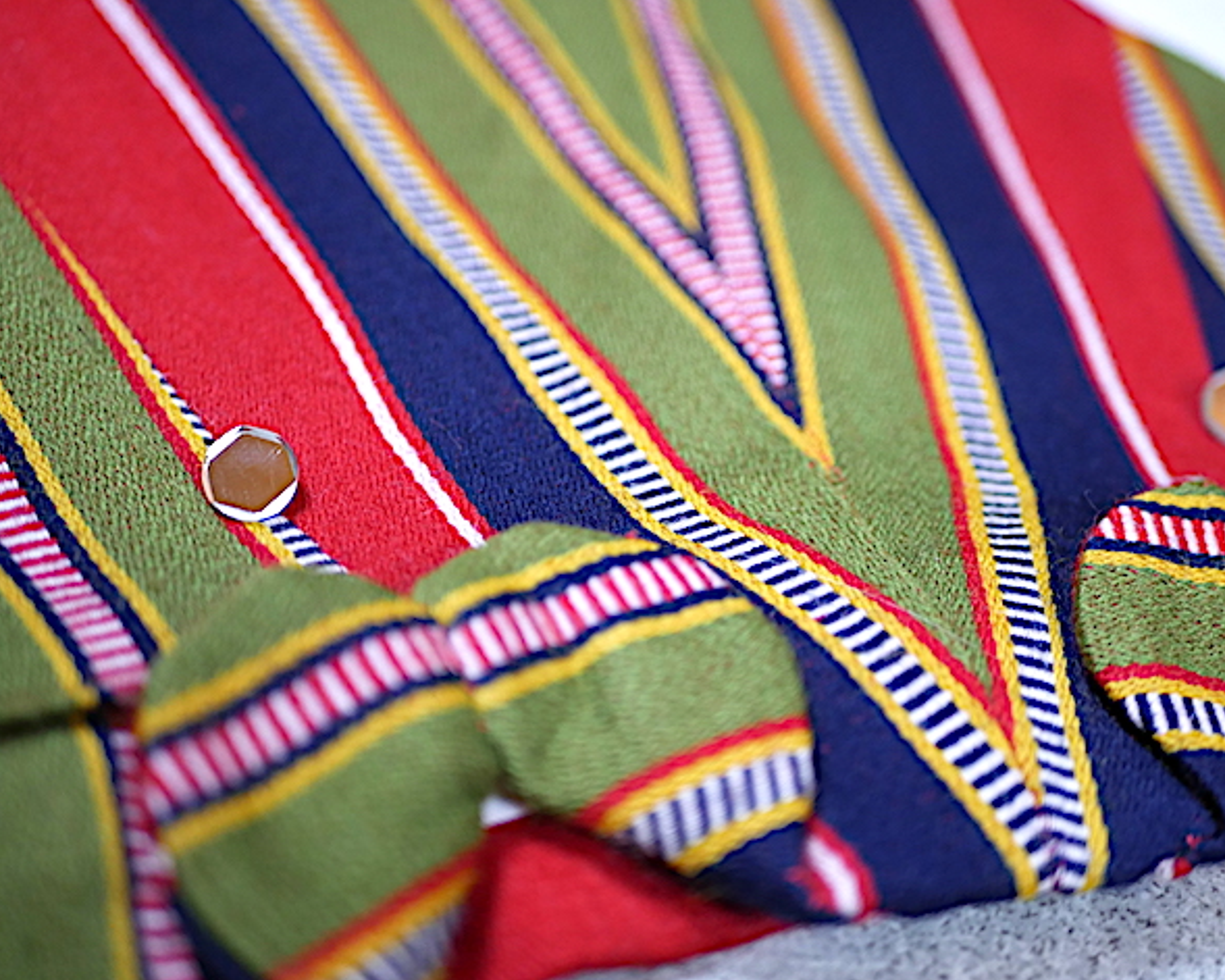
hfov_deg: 35.4
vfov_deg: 28.6
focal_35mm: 53
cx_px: 654
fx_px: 1921
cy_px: 489
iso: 800
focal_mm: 25
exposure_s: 1/60
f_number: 1.7
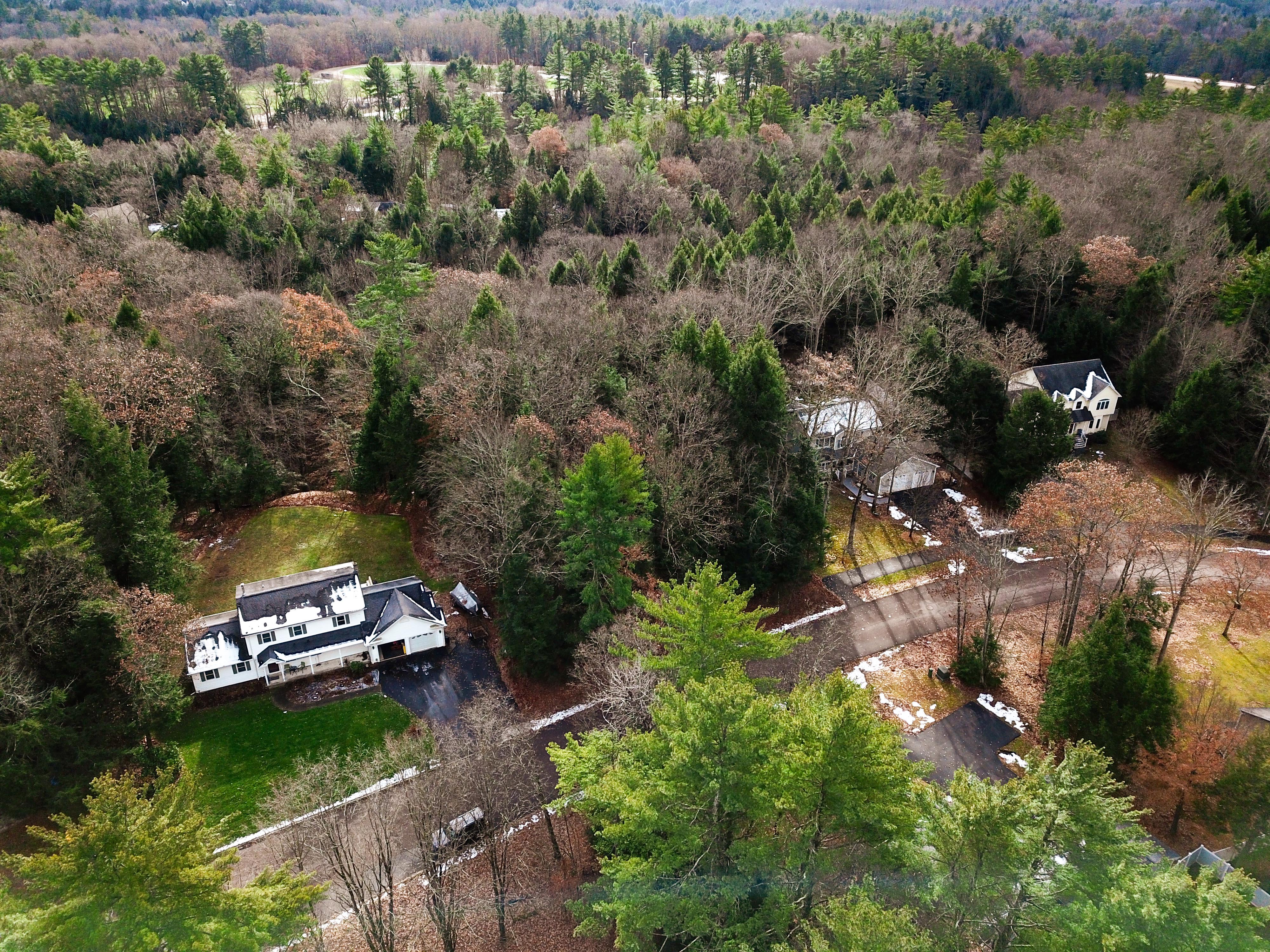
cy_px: 476
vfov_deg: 53.1
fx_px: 954
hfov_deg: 67.3
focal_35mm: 26
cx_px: 635
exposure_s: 1/530
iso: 100
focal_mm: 4.73
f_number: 2.2
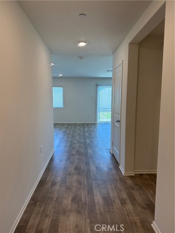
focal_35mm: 24
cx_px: 88
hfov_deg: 56.8
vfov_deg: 71.6
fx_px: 162
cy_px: 116
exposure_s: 1/240
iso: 200
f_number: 1.78
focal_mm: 6.76
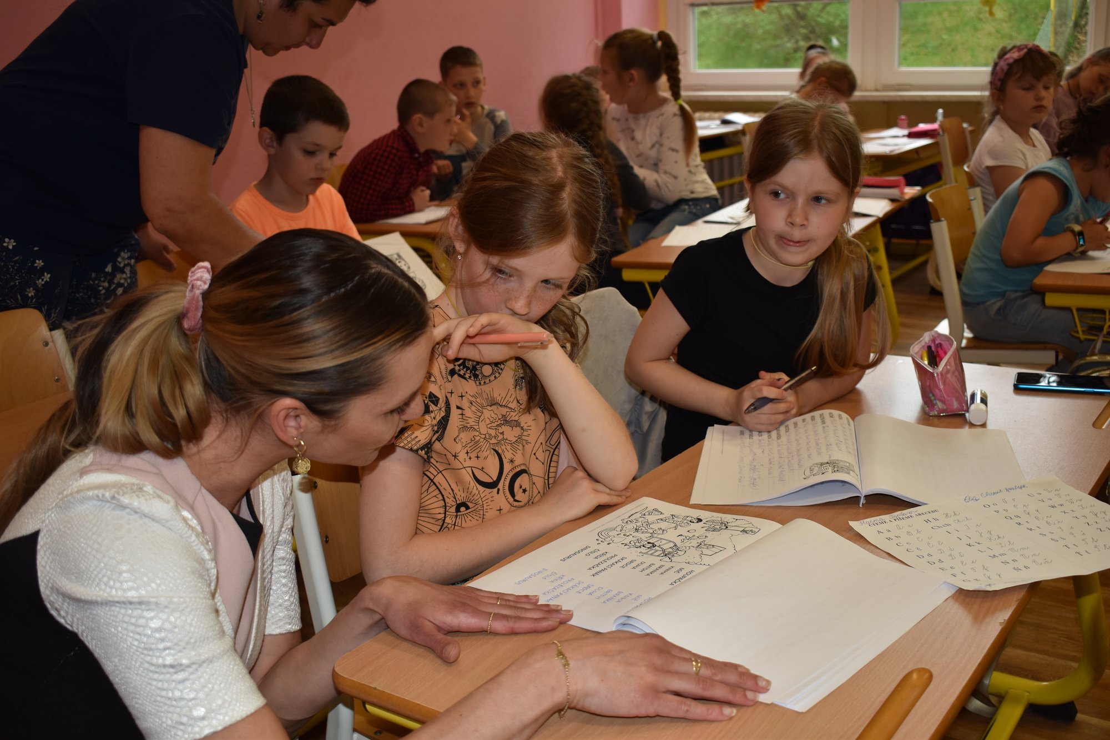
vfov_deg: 36.9
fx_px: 1110
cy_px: 370
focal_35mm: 36
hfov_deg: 53.1
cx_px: 555
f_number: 4
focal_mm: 24
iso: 160
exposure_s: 1/60
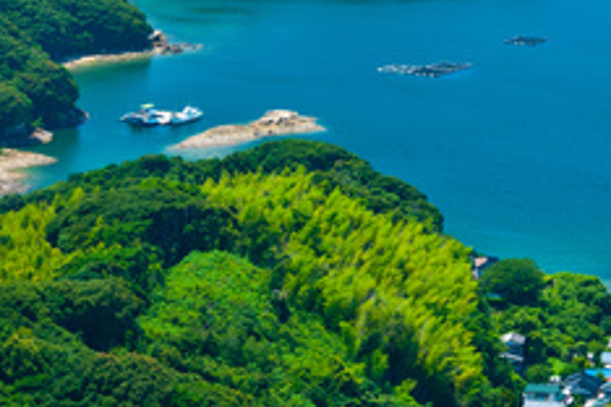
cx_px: 742
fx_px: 3479
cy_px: -248
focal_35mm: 205
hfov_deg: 9.9
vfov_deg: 6.6
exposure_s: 1/80
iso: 200
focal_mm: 50
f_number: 8
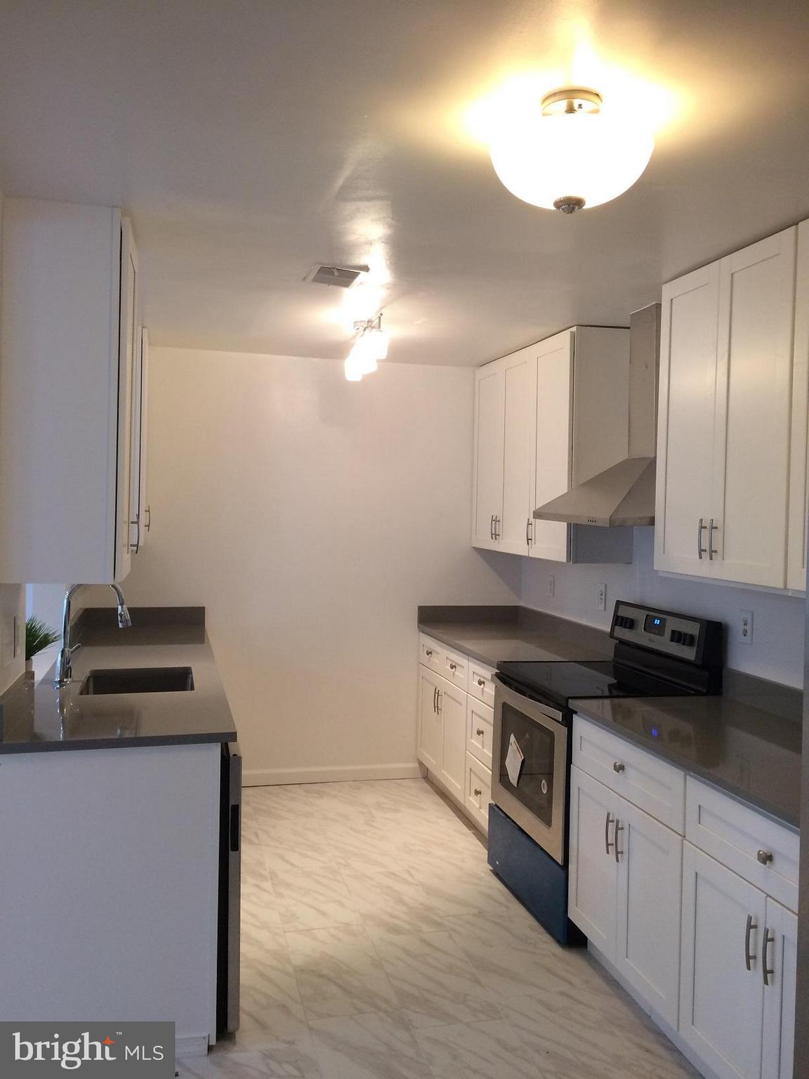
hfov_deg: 48.2
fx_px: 904
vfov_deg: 61.7
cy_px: 540
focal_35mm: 29
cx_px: 404
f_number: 2.2
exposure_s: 1/30
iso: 160
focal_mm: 4.15
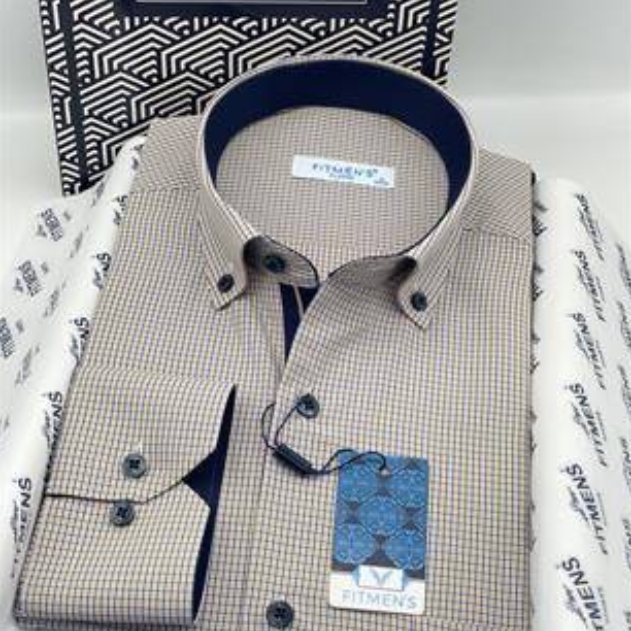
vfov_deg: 27.7
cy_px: 288
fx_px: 1279
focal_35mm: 62
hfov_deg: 27.7
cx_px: 316
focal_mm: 6
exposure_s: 1/122
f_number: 2
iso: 25
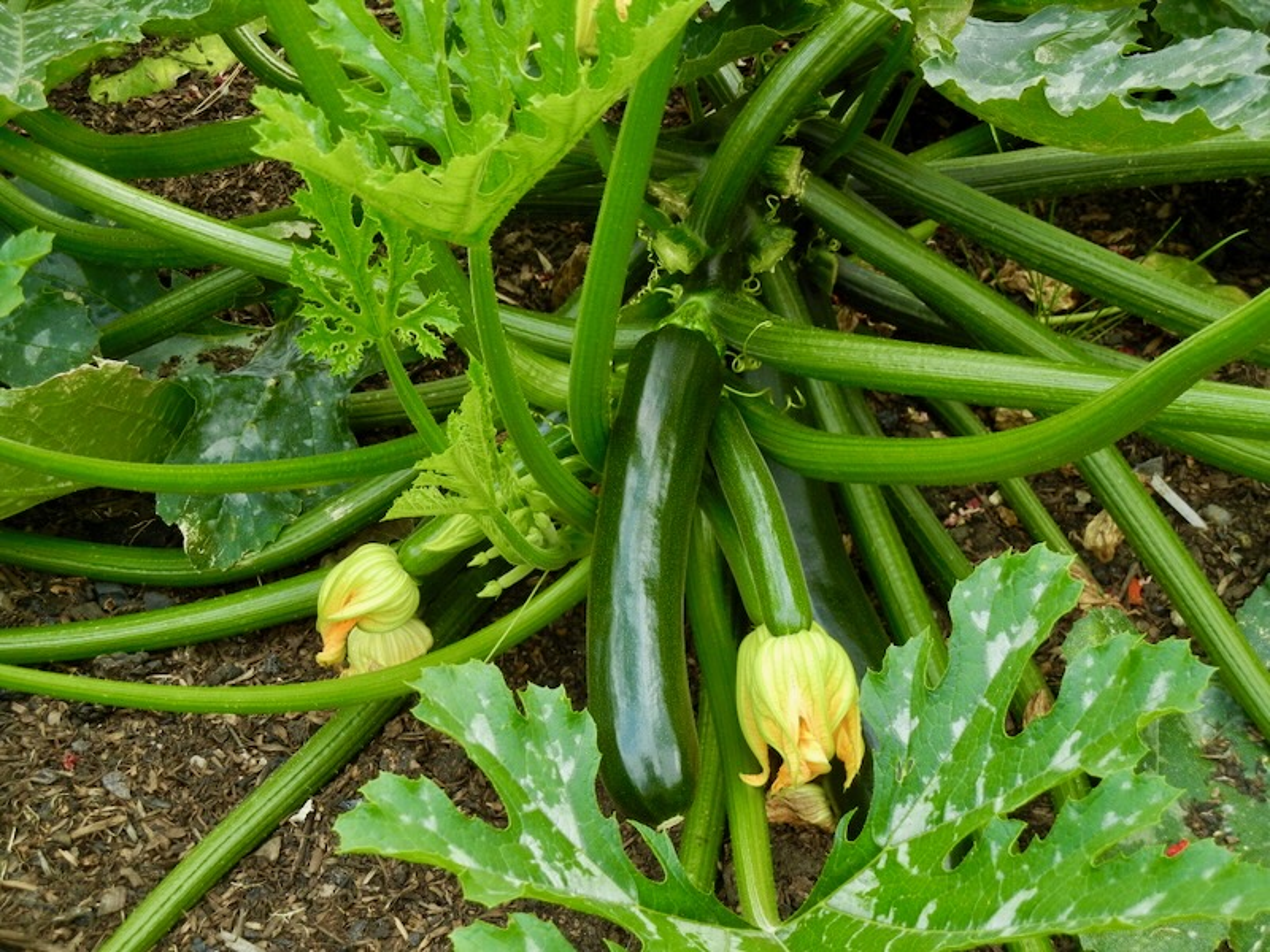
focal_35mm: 89
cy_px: 476
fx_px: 3265
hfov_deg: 22.0
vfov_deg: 16.6
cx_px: 635
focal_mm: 16
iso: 160
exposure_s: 1/111
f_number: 4.4
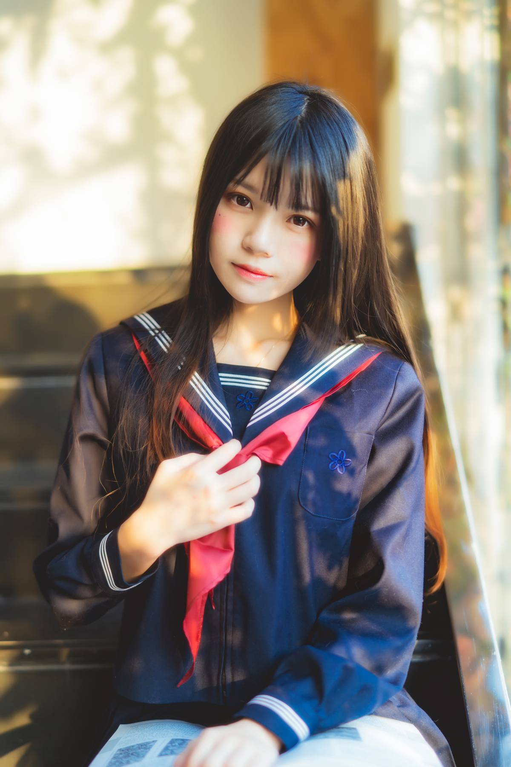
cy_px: 384
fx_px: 1064
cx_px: 256
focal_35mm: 50
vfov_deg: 39.6
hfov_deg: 27.0
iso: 100
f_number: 1.4
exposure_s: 1/250
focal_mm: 50
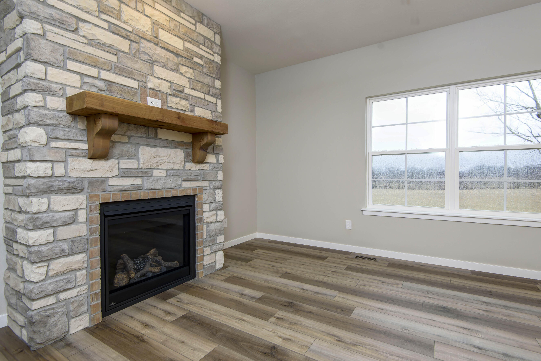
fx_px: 240
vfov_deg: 73.8
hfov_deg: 96.7
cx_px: 270
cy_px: 180
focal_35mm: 16
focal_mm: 16
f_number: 6.7
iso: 400
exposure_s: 1/30
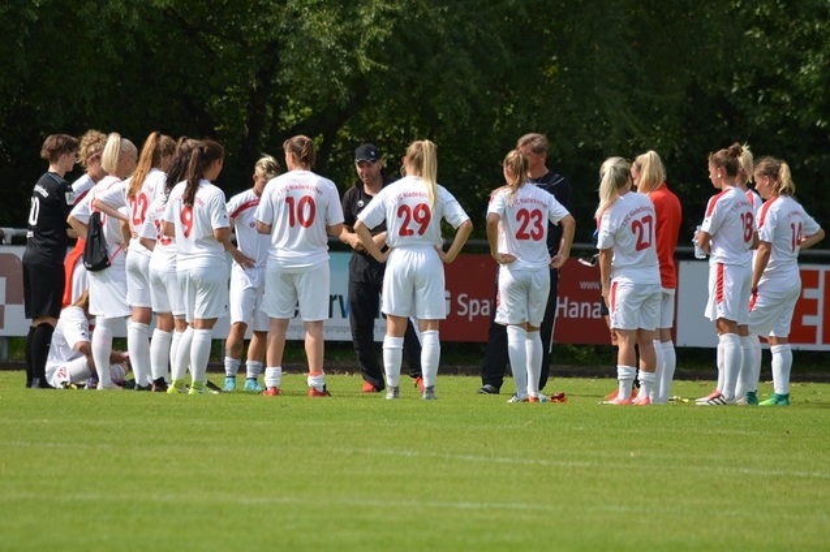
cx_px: 415
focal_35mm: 450
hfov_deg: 4.6
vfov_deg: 3.1
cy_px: 276
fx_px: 10369
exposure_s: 1/1600
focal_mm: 300
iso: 400
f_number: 6.3
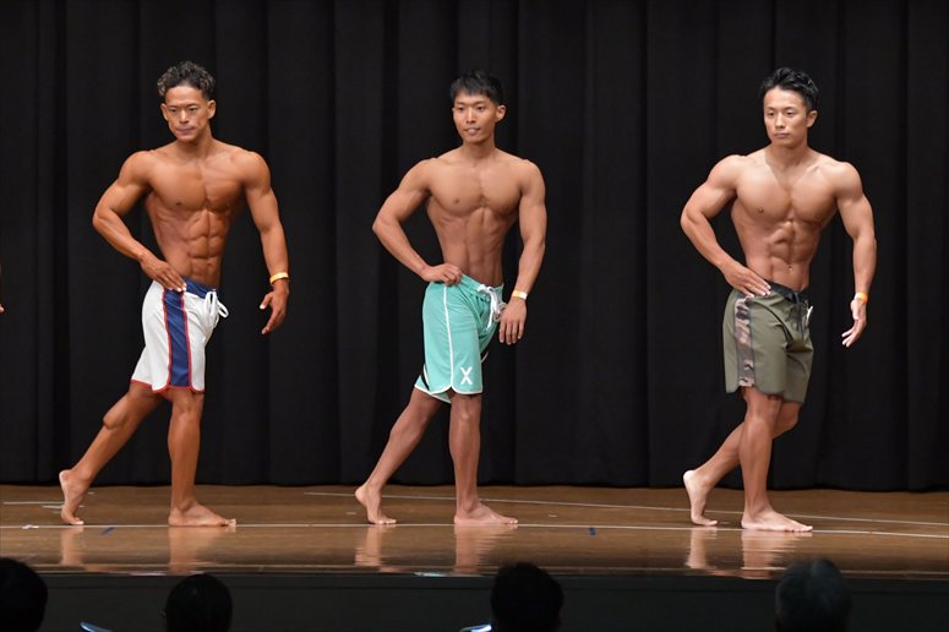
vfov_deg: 6.8
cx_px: 474
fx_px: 5322
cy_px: 316
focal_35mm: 202
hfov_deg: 10.2
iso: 6400
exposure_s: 1/400
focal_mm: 135
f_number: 5.6
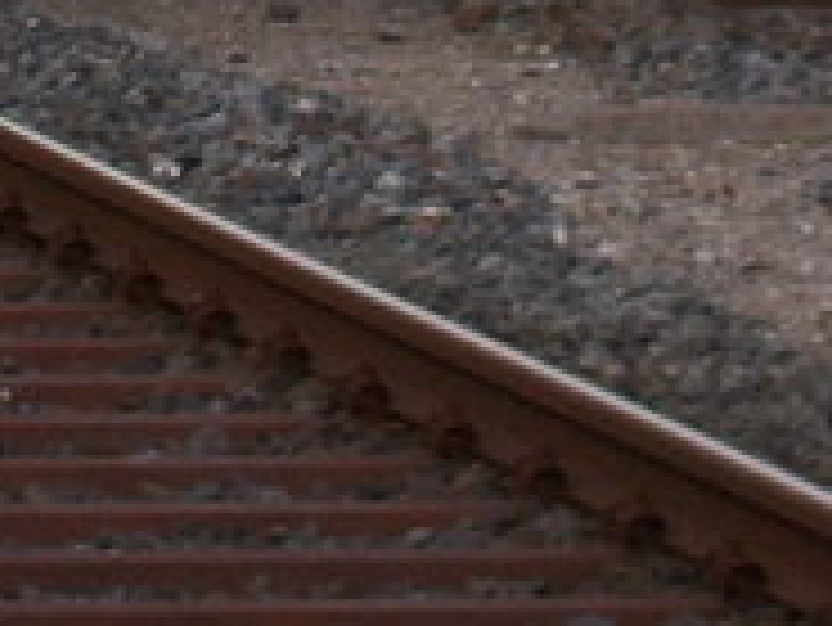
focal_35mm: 557
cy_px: -1045
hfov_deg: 3.5
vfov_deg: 2.6
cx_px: -787
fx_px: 13396
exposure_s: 1/125
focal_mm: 15.4
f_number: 6.3
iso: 80
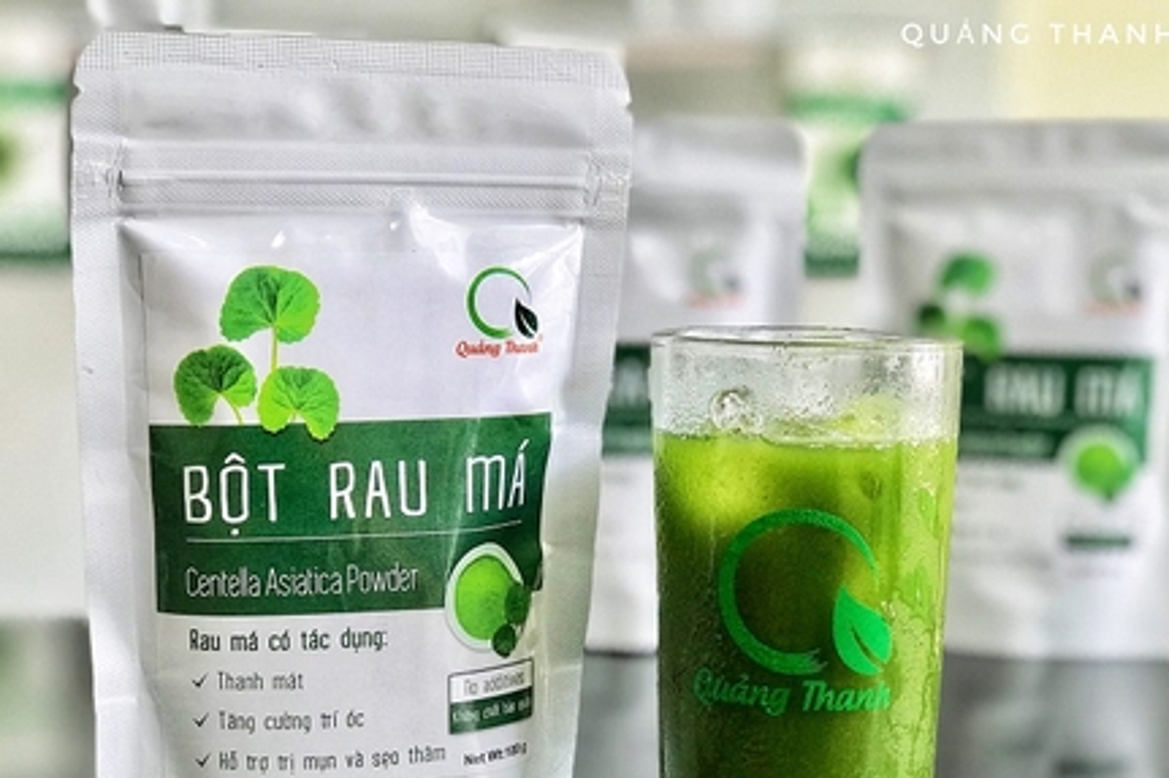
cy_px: 472
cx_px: 575
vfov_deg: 20.6
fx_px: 2142
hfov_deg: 30.5
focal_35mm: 66
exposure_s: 1/100
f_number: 2.8
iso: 100
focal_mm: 6.6
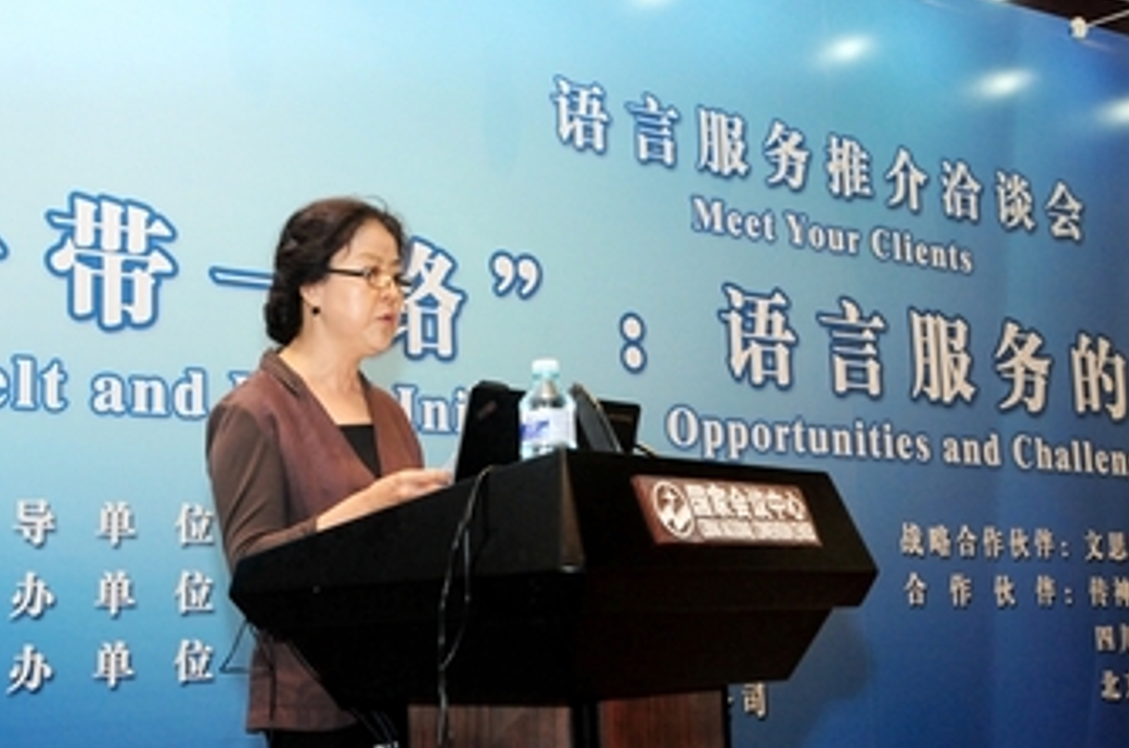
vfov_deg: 24.2
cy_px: 325
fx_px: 1740
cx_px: 485
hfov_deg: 35.9
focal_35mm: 56
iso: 1000
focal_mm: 31
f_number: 7.1
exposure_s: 1/60
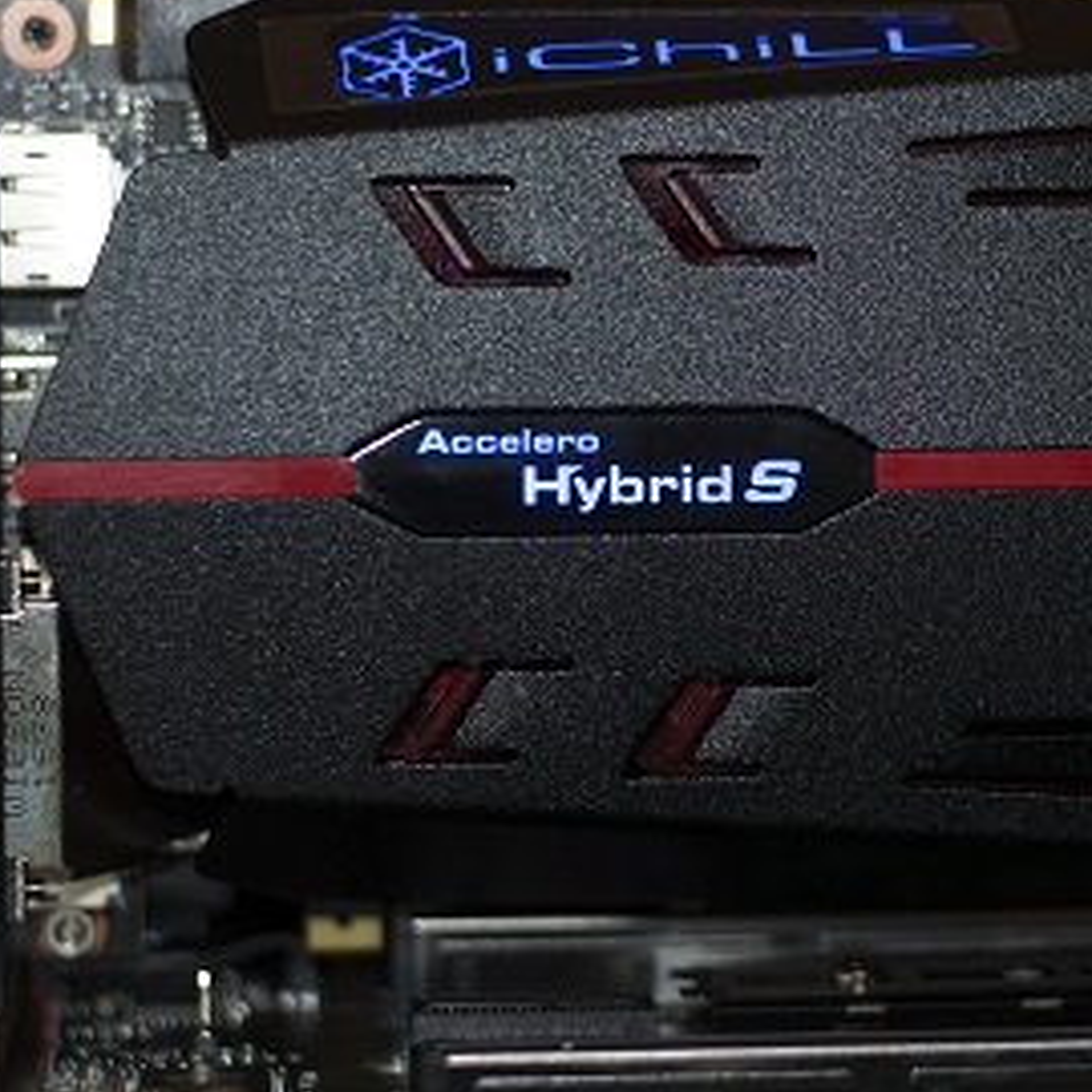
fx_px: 3783
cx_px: 878
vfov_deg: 16.4
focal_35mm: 106
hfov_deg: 16.3
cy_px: 510
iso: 320
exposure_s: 1/60
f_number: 2.8
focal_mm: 50
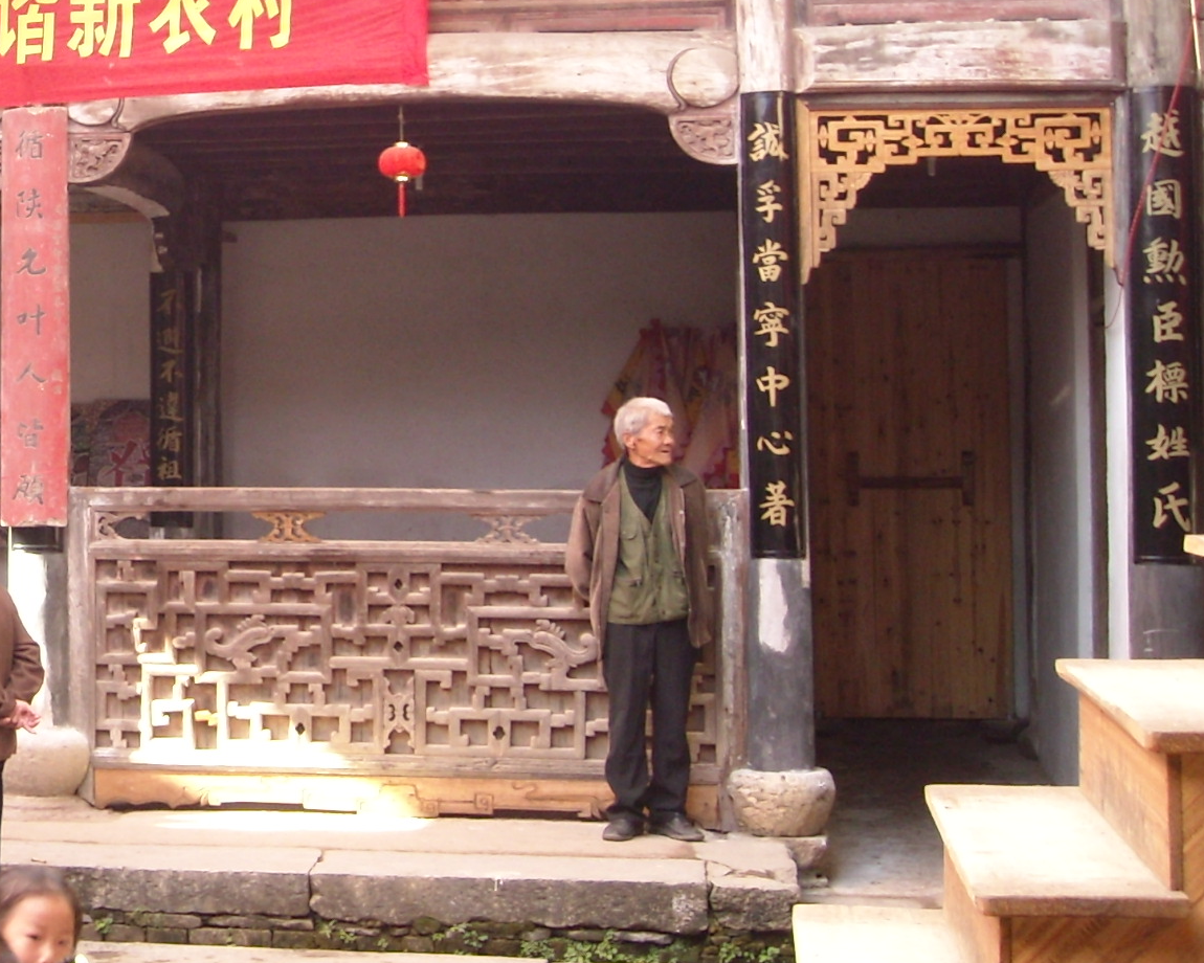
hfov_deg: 23.2
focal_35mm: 77
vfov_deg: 19.7
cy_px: 225
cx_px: -124
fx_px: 2744
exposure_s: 1/60
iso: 141
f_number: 2.8
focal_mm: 5.7
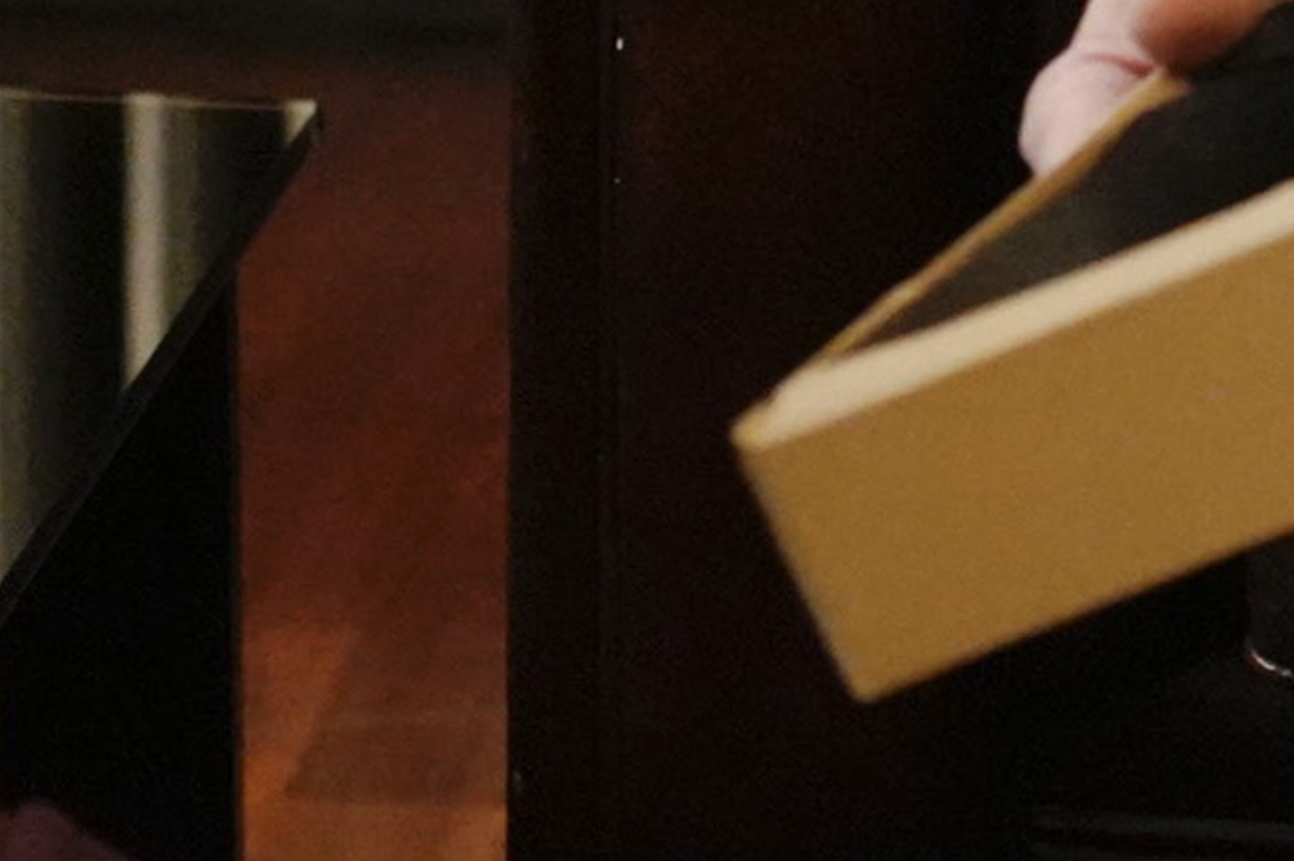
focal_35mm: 393
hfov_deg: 5.2
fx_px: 14118
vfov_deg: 3.5
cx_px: 767
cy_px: -638
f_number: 4
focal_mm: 73
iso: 6400
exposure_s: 1/100
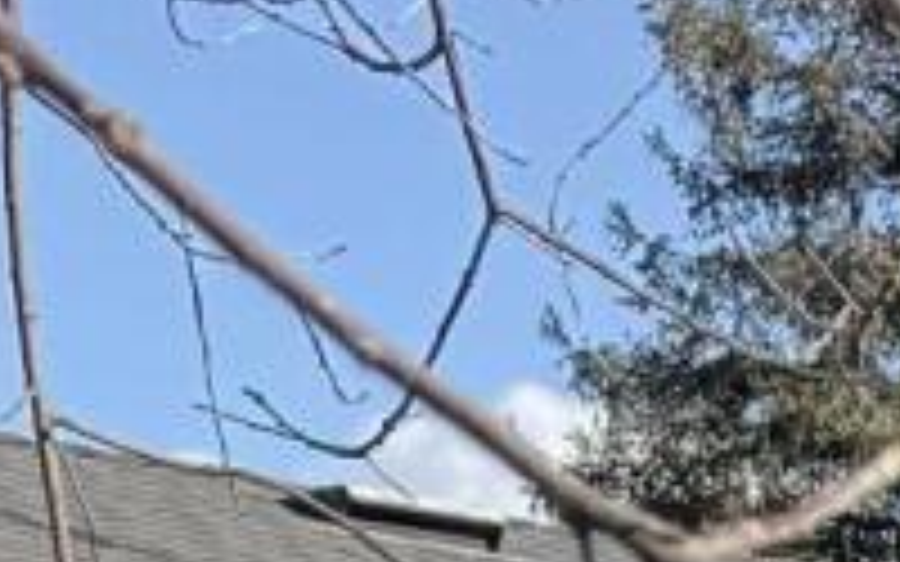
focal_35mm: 255
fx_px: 6255
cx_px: 2102
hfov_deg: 7.7
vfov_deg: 4.2
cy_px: 3309
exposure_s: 1/1464
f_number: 1.78
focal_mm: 6.76
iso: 80
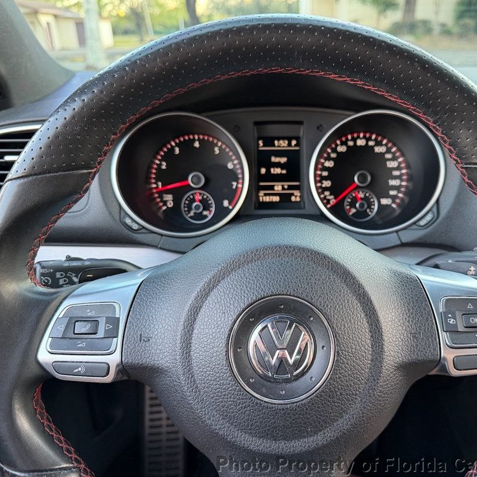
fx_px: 452
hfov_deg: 55.2
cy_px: 241
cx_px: 287
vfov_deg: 55.6
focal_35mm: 29
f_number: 1.78
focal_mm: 6.76
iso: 320
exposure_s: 1/60
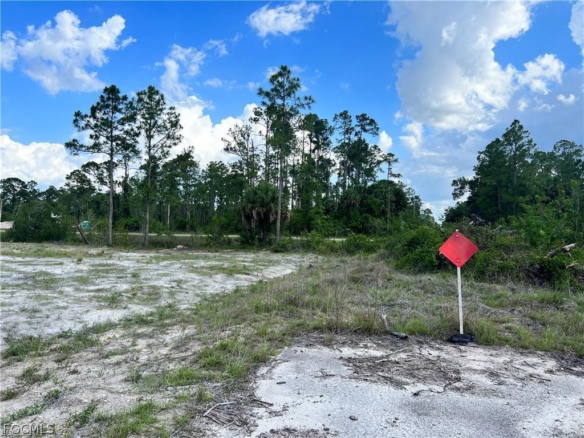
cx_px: 292
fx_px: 439
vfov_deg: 53.1
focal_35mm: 26
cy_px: 219
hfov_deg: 67.3
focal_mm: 5.7
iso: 50
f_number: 1.5
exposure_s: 1/2994
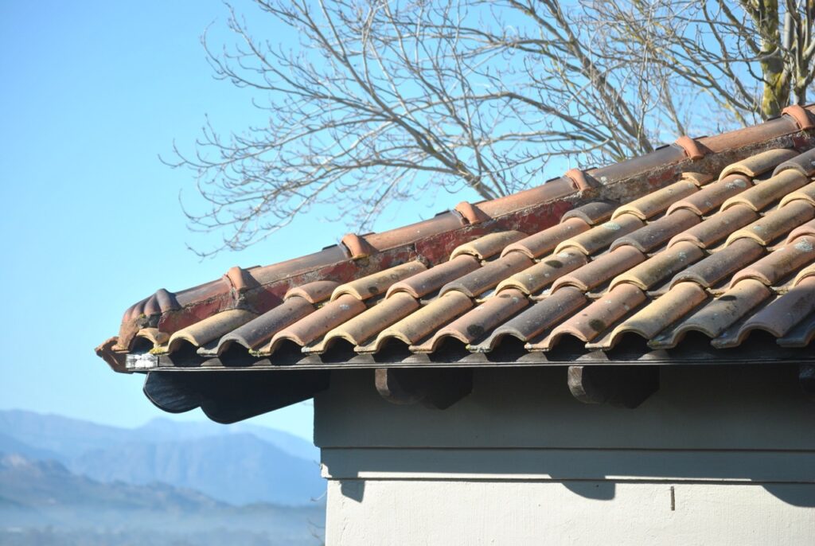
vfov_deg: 9.2
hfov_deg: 13.7
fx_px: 3401
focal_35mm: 150
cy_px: 273
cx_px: 408
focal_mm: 100
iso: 180
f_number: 5.6
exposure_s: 1/500
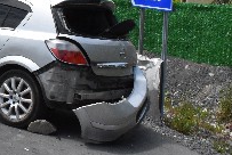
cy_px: 15
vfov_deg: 12.0
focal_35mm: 114
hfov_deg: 16.2
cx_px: -133
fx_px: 733
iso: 2000
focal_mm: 23
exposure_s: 1/1000
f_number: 18
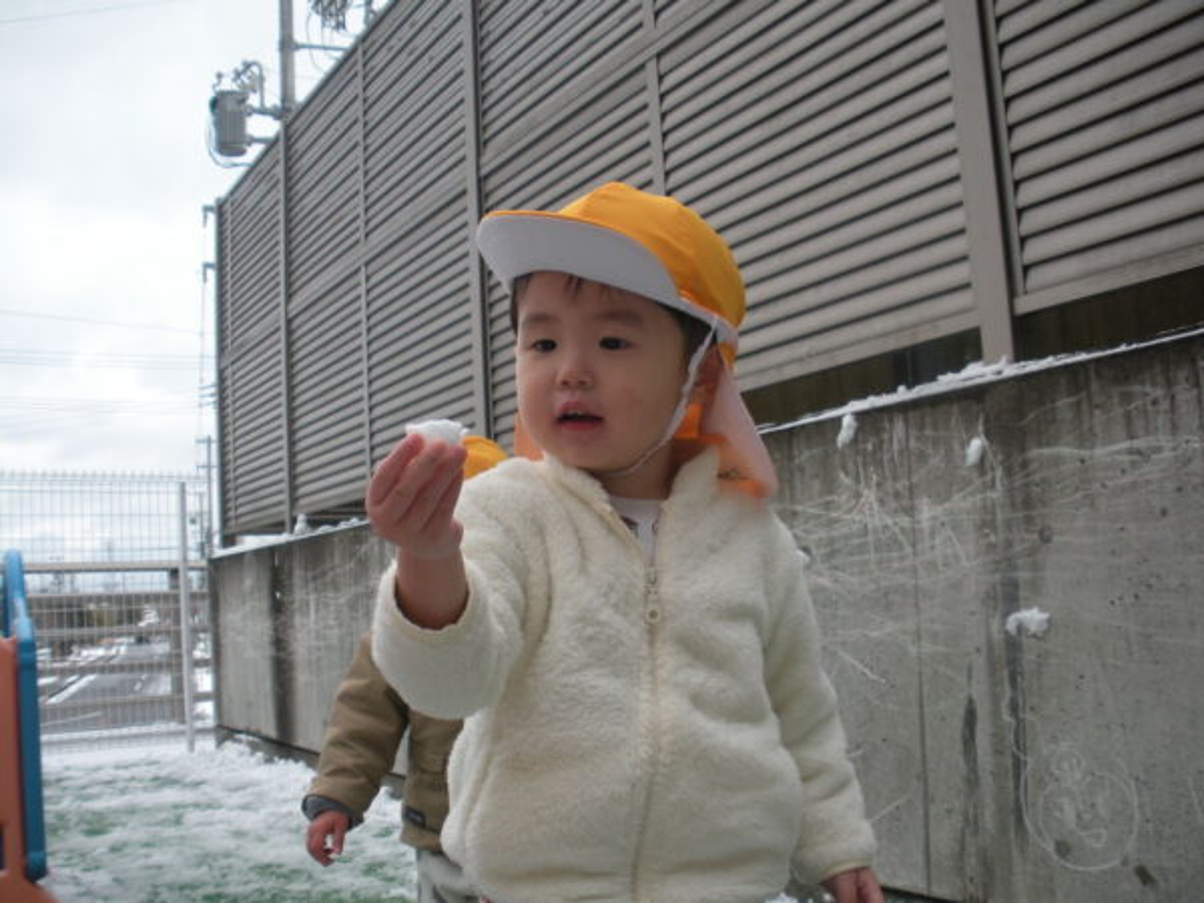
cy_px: 452
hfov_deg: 52.6
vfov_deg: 40.7
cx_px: 602
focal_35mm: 35
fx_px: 1217
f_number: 3.5
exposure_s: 1/317
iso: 64
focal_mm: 6.3
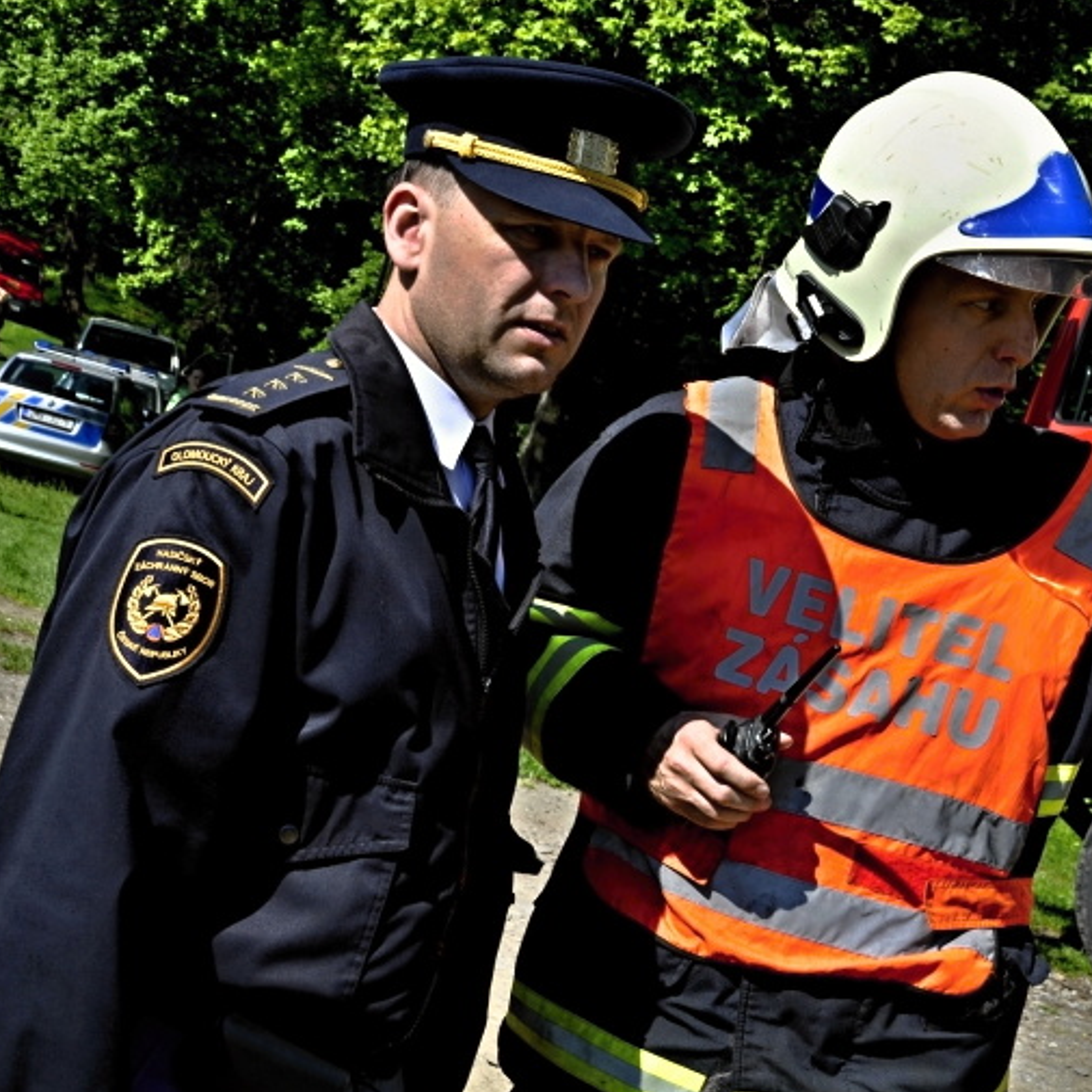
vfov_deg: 27.7
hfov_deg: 27.6
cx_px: 666
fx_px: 2213
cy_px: 547
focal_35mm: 62
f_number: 14
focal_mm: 32
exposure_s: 1/200
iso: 200
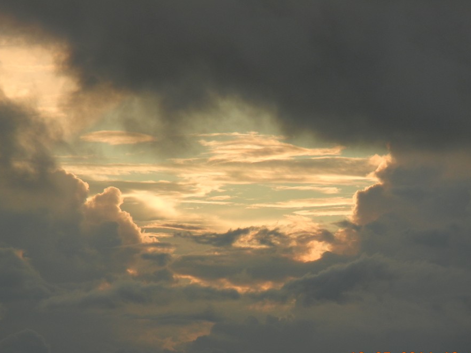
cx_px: 244
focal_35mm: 349
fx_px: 4749
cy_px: 196
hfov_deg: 5.7
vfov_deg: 4.3
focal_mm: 54
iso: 160
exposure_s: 1/278
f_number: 5.6
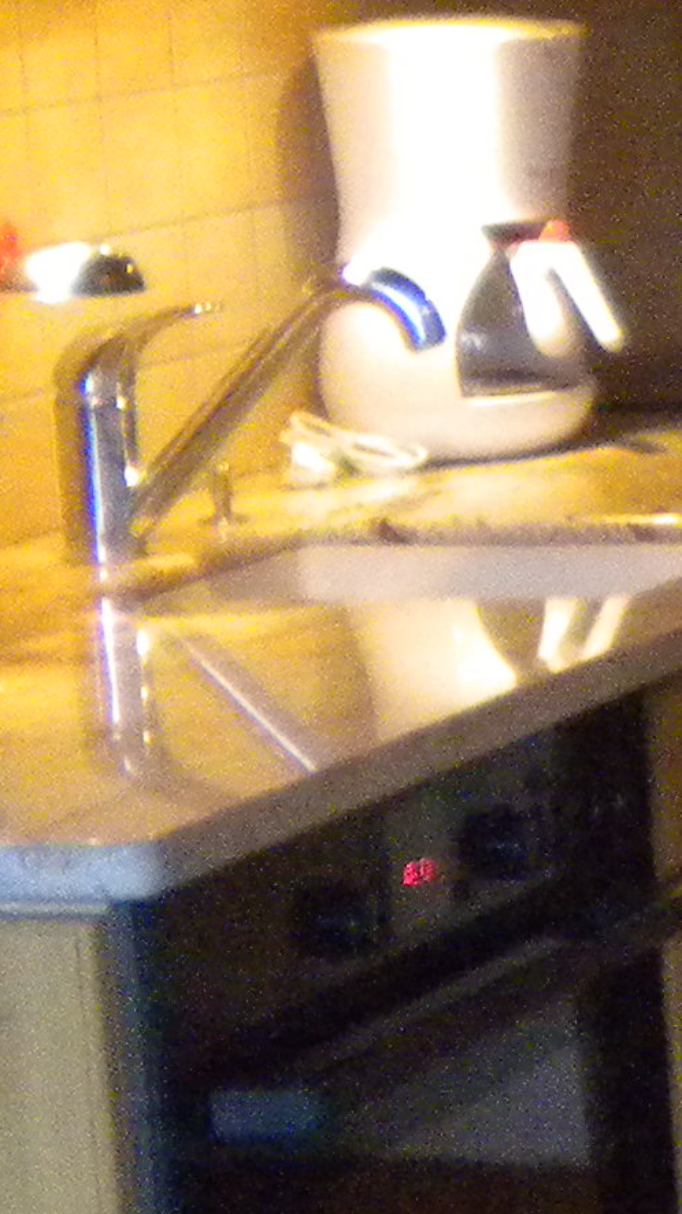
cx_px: 1998
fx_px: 5050
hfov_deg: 7.0
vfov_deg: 13.6
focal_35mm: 157
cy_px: 221
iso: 735
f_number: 3.1
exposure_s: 1/68.7
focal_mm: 6.3
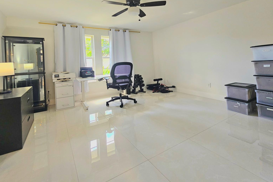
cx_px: 134
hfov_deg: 104.2
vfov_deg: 81.2
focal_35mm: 14
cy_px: 93
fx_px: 106
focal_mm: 2.2
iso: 200
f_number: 2.2
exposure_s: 1/77.5
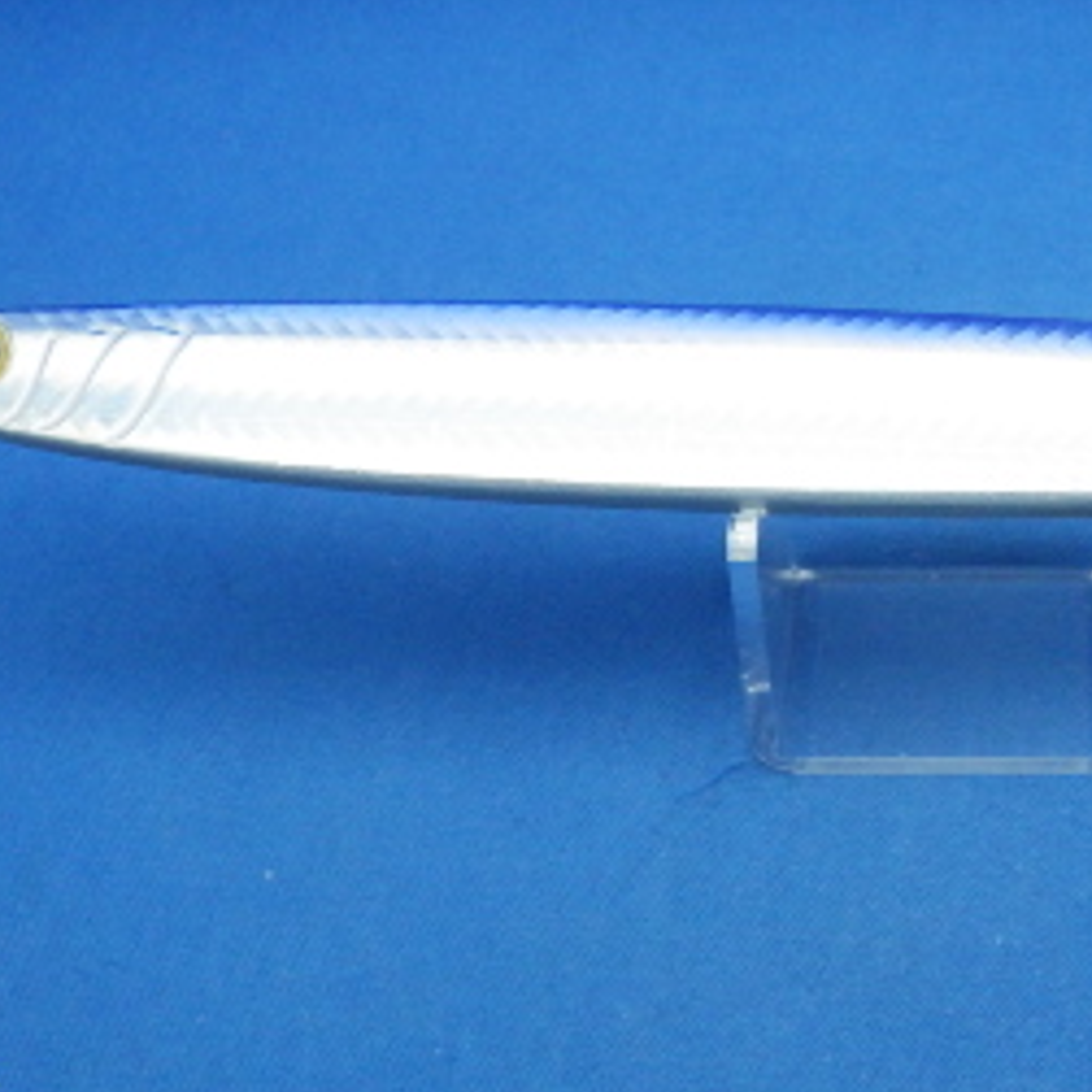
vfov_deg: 24.7
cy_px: 535
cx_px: 1053
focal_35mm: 70
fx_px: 2498
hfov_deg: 23.7
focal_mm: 5.5
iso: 400
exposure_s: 1/80
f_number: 2.3
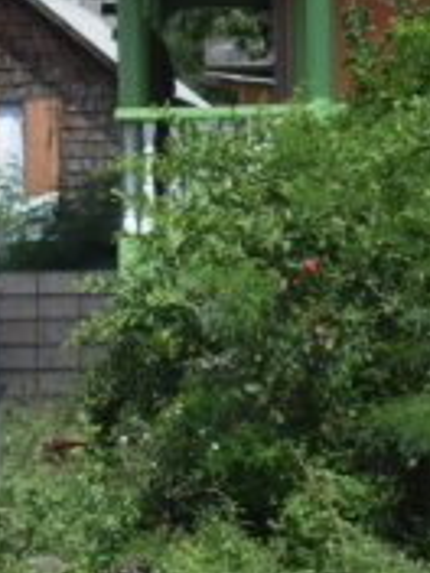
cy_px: 371
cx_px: -189
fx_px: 4483
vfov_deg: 7.3
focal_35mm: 271
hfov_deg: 5.4
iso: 100
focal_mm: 55
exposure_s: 1/500
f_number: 5.6
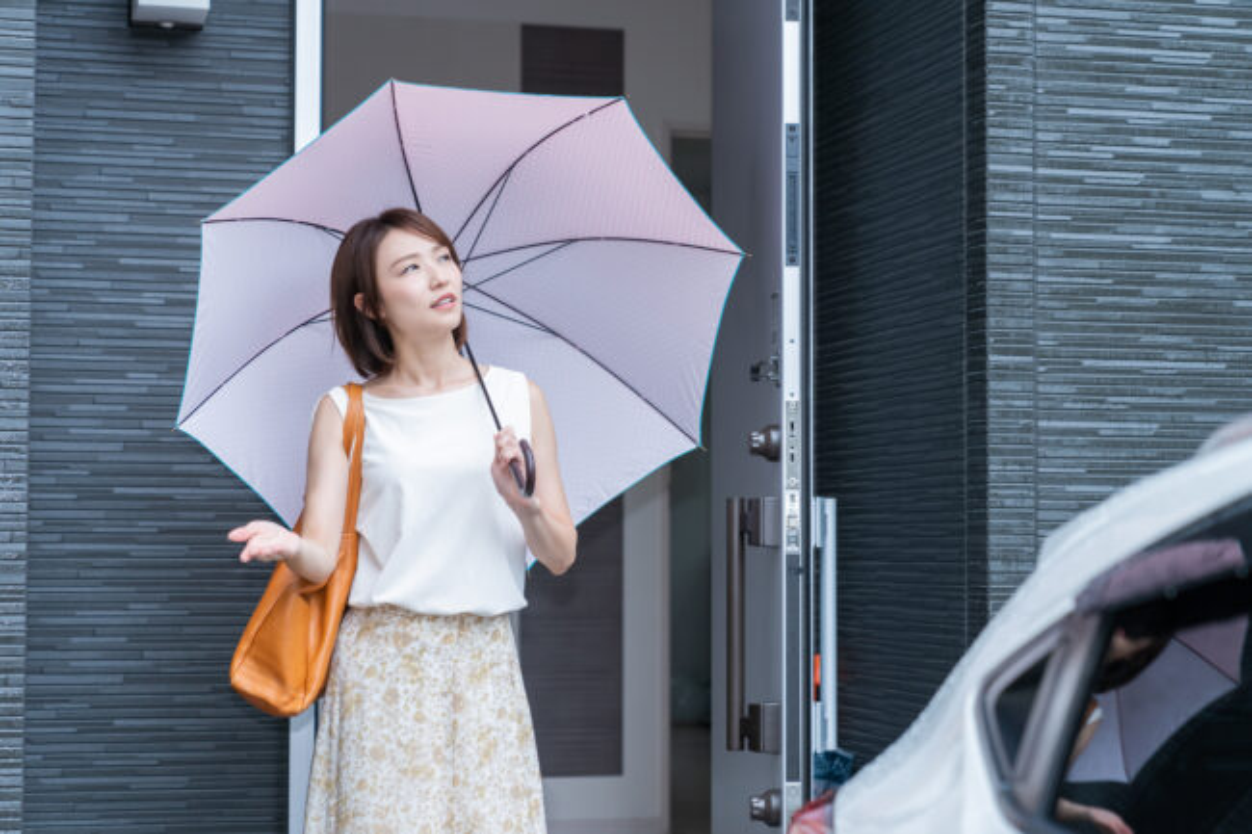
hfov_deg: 28.9
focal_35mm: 70
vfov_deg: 19.4
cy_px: 417
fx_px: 2434
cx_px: 626
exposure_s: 1/800
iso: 200
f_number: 2.8
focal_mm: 70
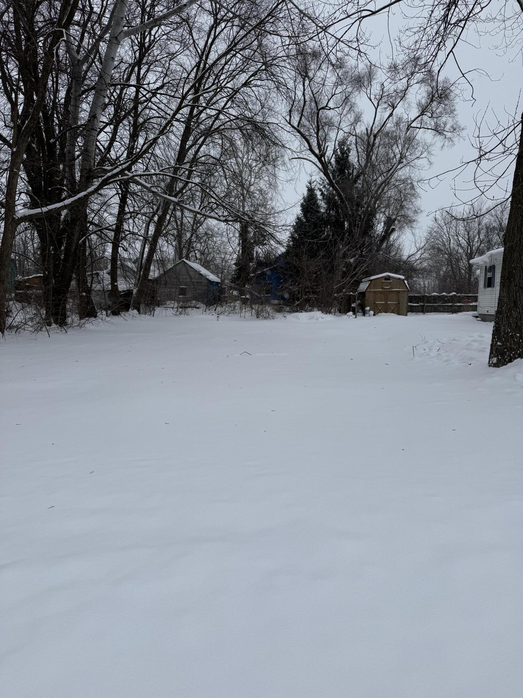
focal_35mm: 24
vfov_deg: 71.6
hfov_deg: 56.8
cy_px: 349
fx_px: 483
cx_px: 262
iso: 80
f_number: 1.78
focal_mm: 6.76
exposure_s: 1/6173
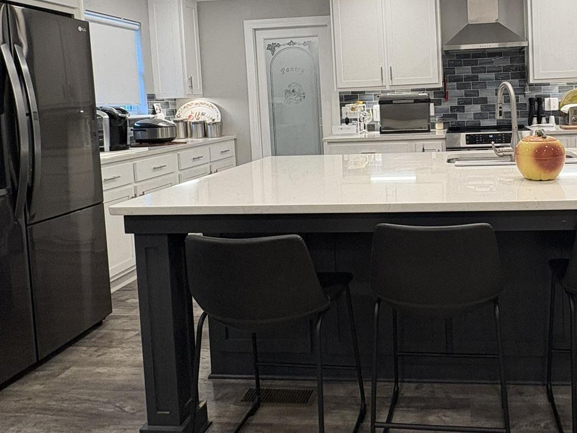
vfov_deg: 48.3
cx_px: 420
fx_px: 467
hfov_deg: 60.6
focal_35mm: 28
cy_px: 121
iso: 125
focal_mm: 2.22
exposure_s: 1/120
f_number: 2.2
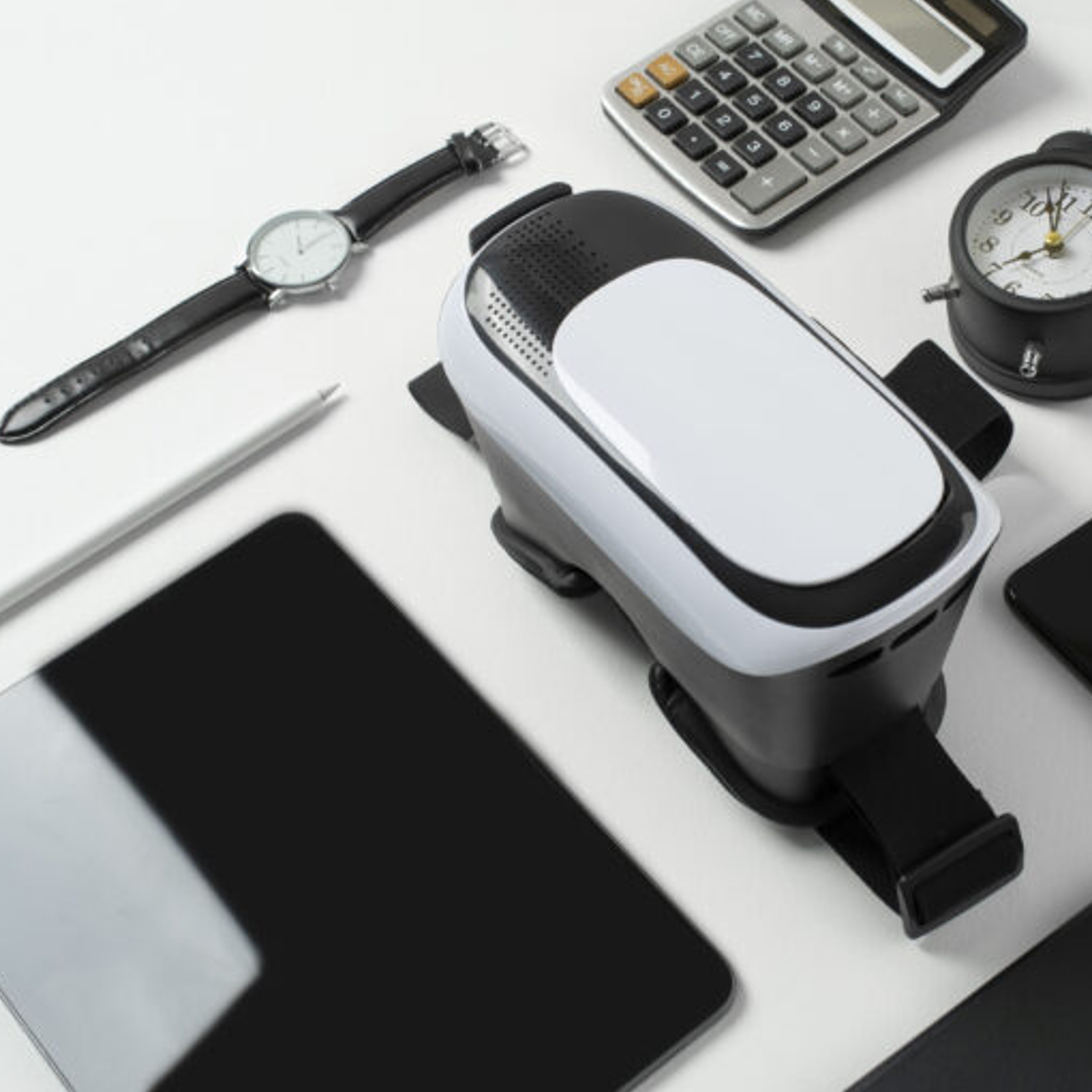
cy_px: 545
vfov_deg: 26.9
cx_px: 745
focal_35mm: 64
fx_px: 2284
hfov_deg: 26.7
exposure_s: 1/100
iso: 200
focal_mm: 50
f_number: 5.6
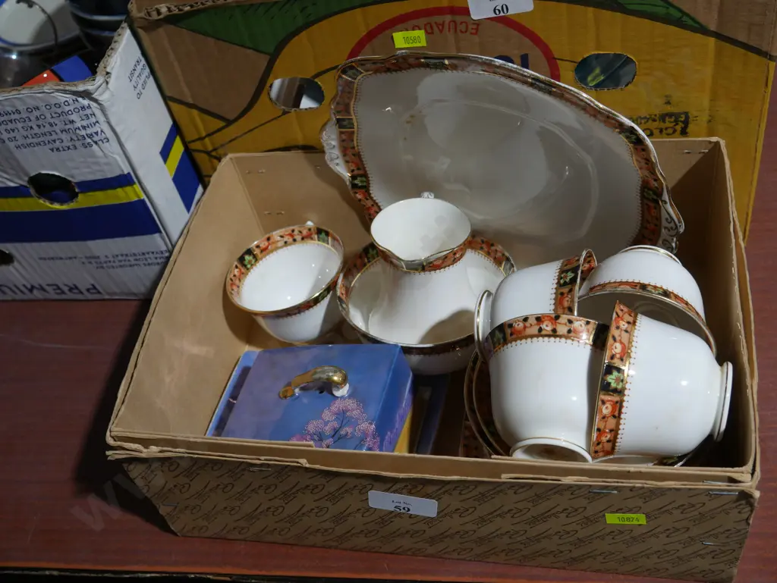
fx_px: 898
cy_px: 292
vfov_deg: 36.0
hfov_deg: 46.8
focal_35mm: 40
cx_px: 388
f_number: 5
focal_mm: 20
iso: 500
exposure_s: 1/60
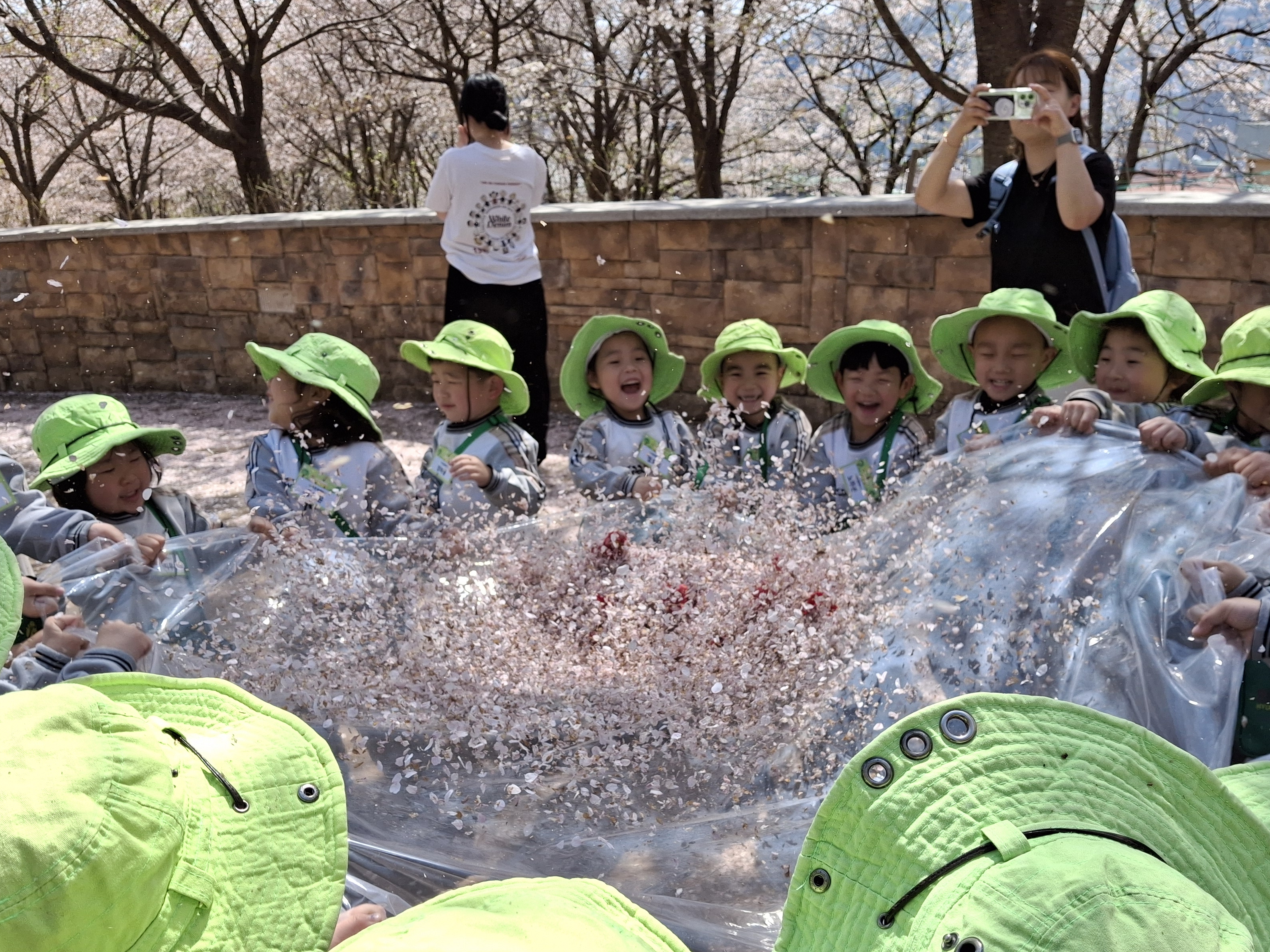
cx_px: 622
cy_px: 583
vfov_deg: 43.9
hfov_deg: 56.8
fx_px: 1174
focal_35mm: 32
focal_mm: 4.69
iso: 25
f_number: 1.8
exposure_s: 1/938
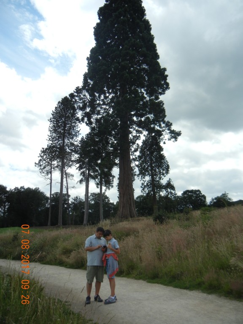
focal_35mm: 30
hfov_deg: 46.8
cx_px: 122
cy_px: 162
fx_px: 281
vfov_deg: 60.0
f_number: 7
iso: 160
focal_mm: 5.4
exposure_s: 1/443
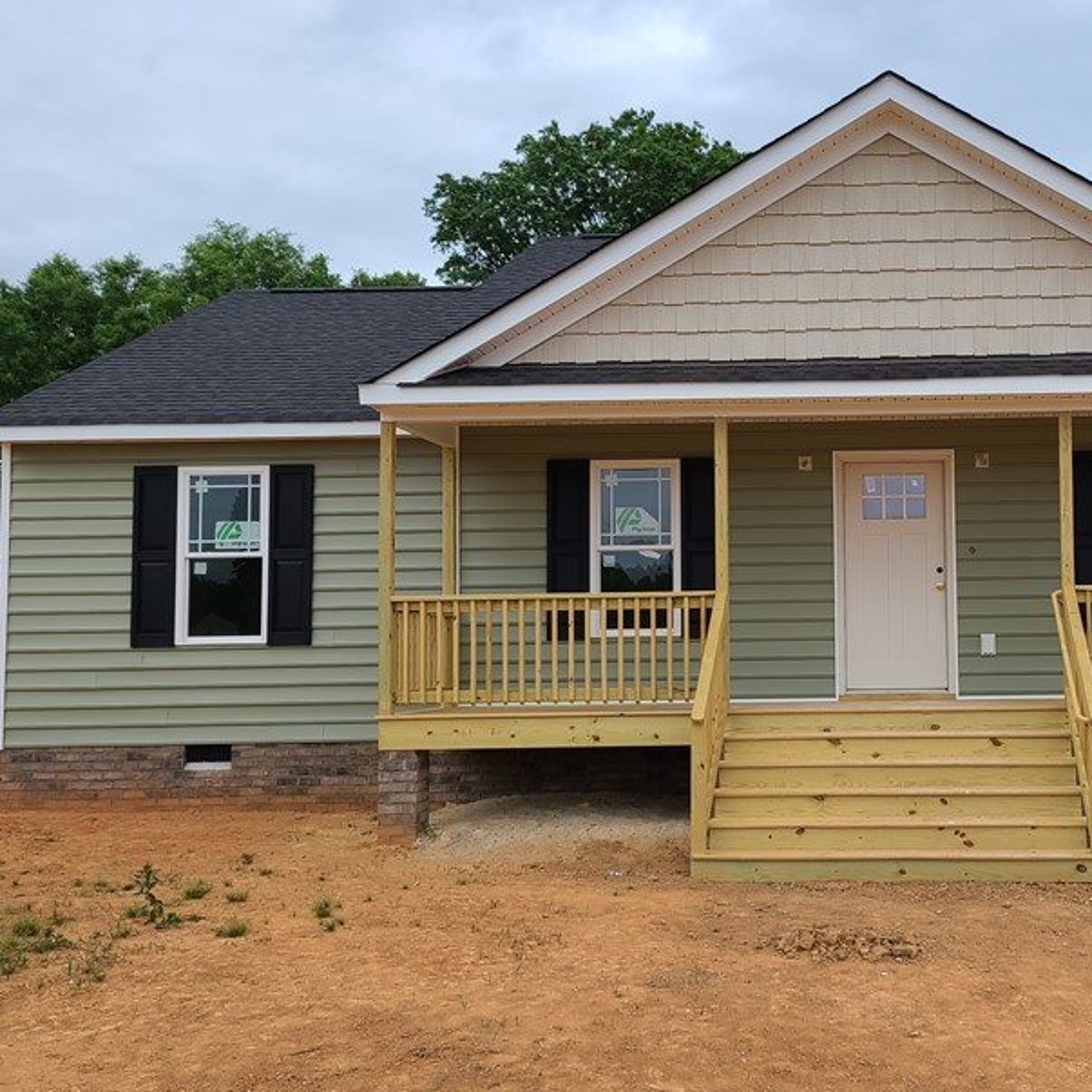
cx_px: 884
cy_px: 547
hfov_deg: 40.9
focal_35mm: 39
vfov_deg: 42.8
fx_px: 1392
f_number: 1.8
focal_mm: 5.4
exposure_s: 1/1182
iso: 40
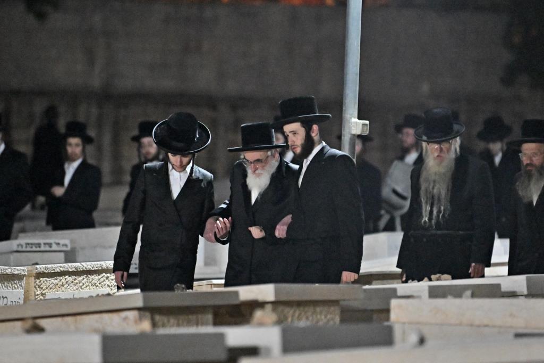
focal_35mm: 300
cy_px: 182
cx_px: 272
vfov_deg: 4.6
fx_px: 4532
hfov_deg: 6.9
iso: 5000
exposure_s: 1/125
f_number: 2.8
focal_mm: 200
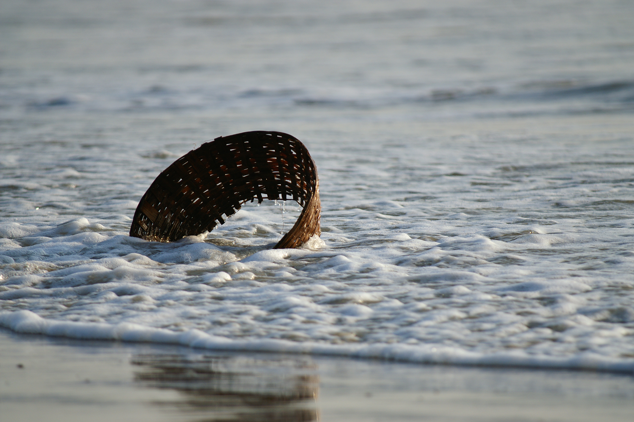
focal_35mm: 450
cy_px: 211
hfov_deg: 4.6
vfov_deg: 3.0
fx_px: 7918
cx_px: 317
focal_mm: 300
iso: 200
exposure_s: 1/1000
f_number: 5.6
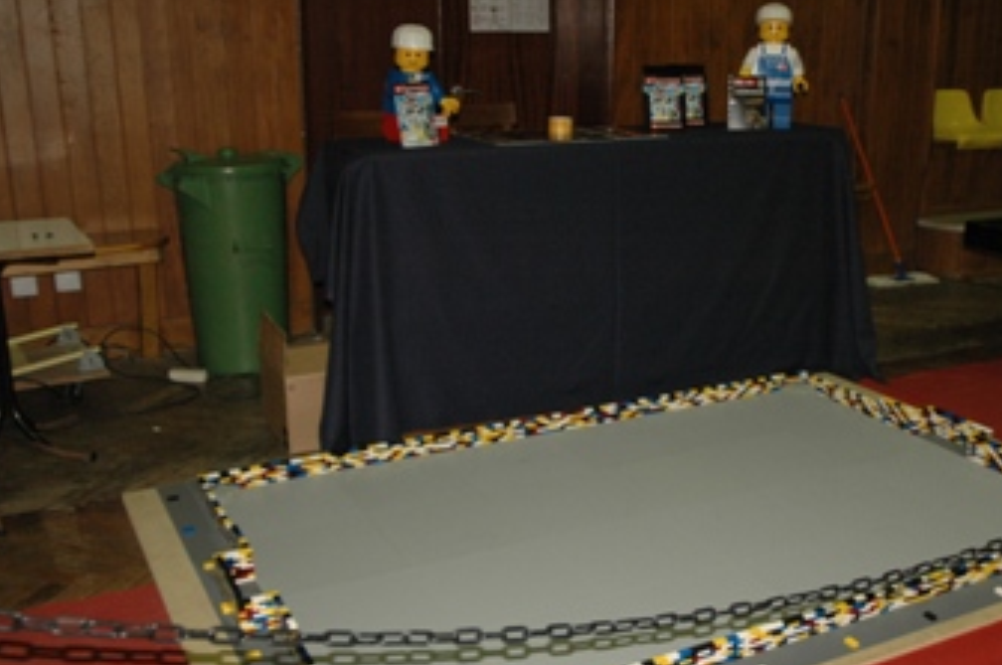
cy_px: 379
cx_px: 579
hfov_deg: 53.0
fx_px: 1001
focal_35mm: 36
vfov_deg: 36.7
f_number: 3.5
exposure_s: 1/60
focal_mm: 18
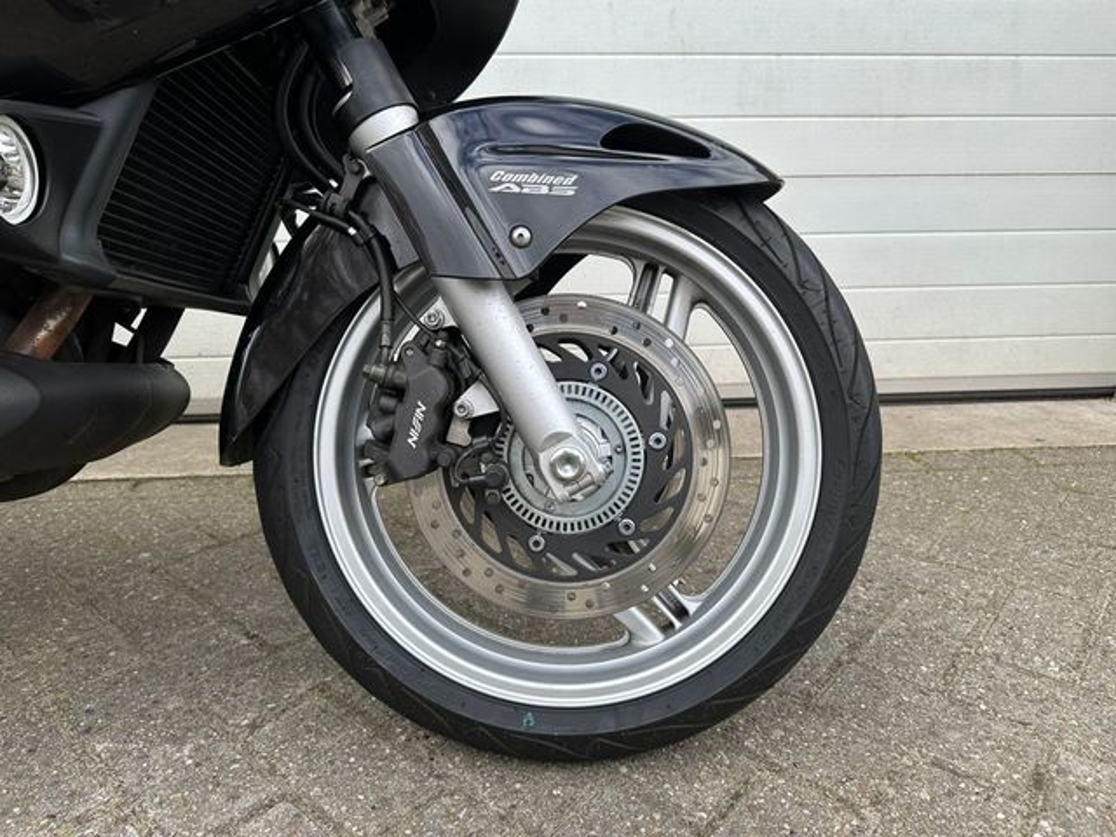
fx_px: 774
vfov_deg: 56.8
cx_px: 558
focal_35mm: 24
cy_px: 418
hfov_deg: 71.6
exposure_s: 1/962
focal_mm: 6.86
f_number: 1.78
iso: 80
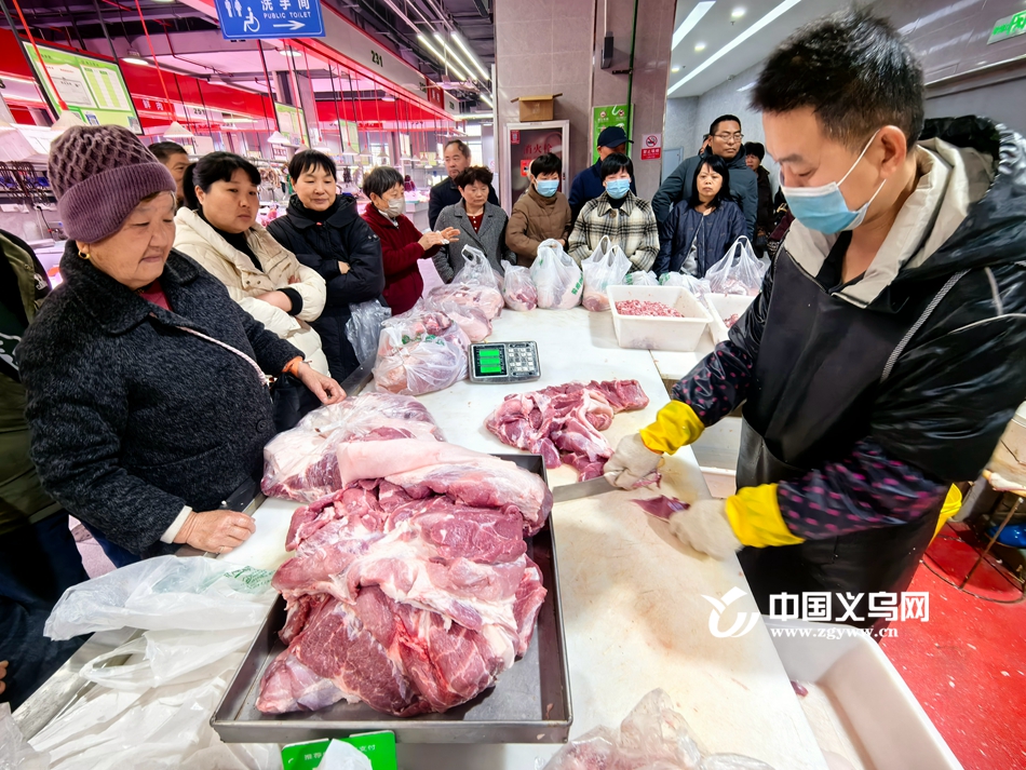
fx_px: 385
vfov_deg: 89.9
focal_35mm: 13
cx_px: 513
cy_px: 385
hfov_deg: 106.2
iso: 250
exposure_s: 1/50
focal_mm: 1.95
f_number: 2.2
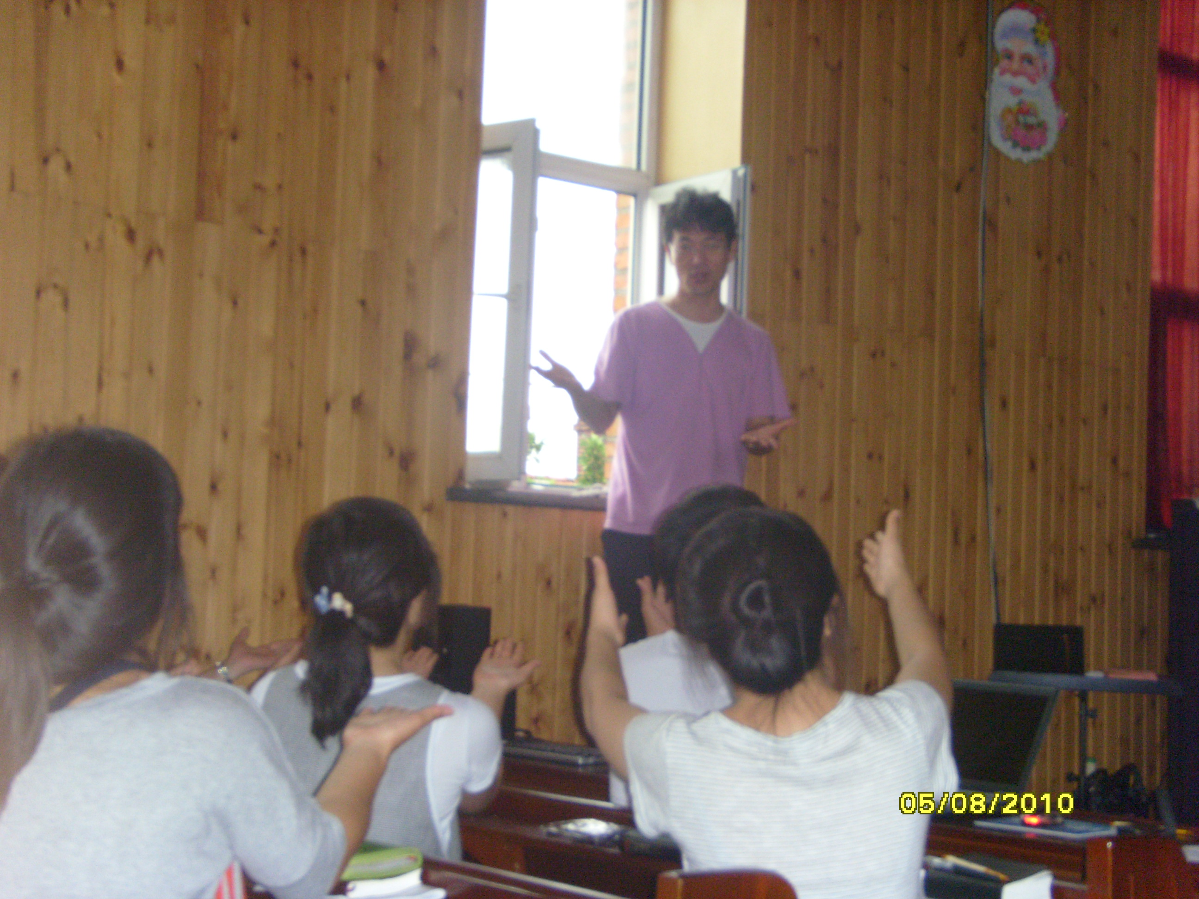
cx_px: 600
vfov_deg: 25.7
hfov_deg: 33.8
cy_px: 450
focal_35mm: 57
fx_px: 1974
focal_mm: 9.5
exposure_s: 1/60
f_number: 4
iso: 100
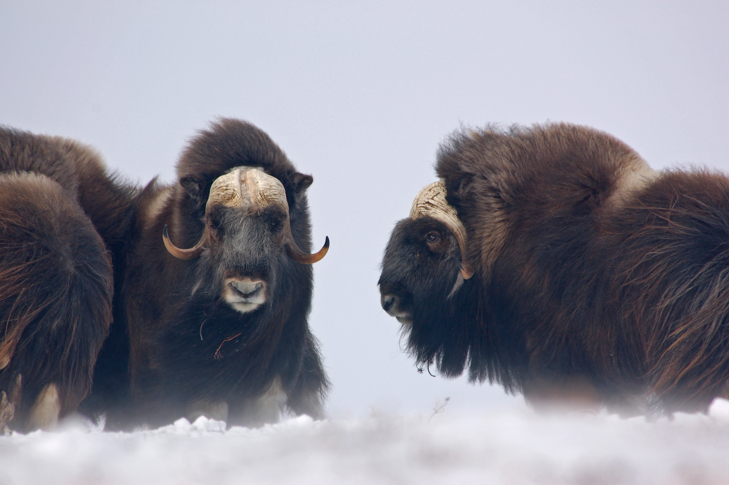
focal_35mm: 600
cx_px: 364
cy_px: 242
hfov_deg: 3.4
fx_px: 12139
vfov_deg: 2.3
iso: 200
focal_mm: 400
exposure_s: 1/400
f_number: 7.1
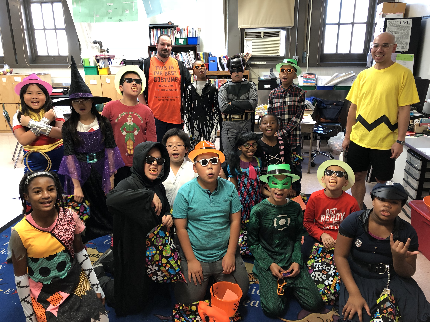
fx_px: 360
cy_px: 161
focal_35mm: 29
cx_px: 215
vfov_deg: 48.2
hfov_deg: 61.7
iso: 125
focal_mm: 3.99
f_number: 1.8
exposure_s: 1/60
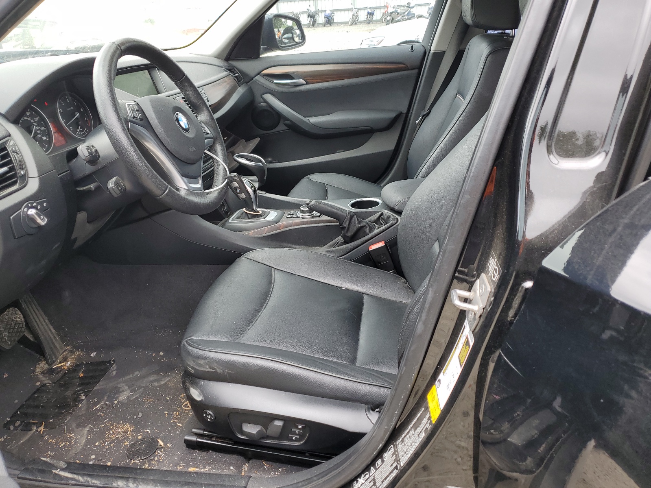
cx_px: 326
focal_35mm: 26
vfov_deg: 53.1
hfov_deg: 67.3
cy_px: 244
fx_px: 489
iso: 50
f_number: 1.5
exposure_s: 1/133
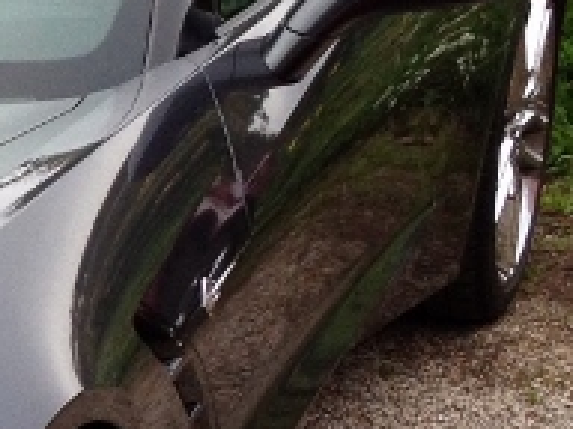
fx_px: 3095
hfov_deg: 10.0
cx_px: -448
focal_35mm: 187
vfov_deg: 7.9
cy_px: 325
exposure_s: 1/336
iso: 80
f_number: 2.4
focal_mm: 4.28
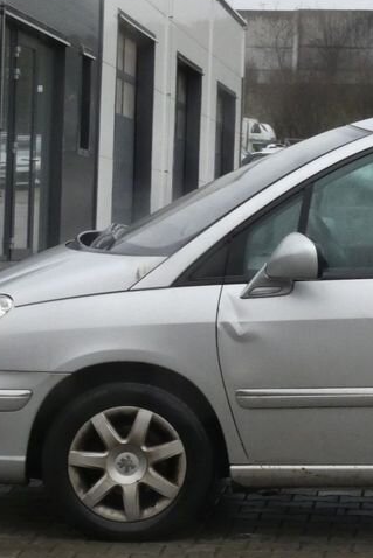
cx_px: 496
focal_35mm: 118
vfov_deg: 17.3
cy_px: 281
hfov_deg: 11.3
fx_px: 1832
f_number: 5.6
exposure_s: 1/80
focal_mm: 9.5
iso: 400
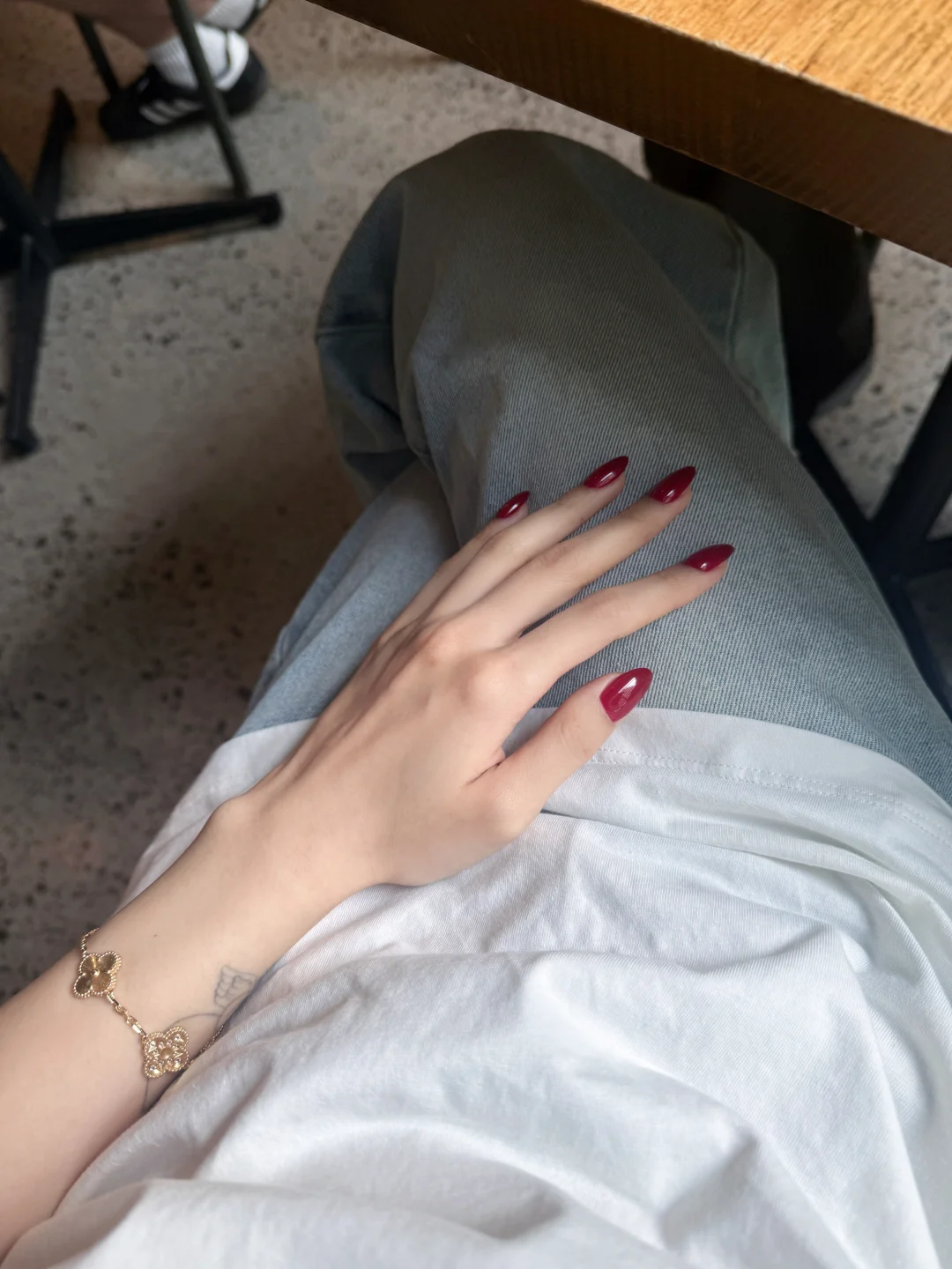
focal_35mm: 24
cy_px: 634
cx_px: 476
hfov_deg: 56.8
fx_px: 880
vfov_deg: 71.6
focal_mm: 6.76
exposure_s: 1/226
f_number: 1.78
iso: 64
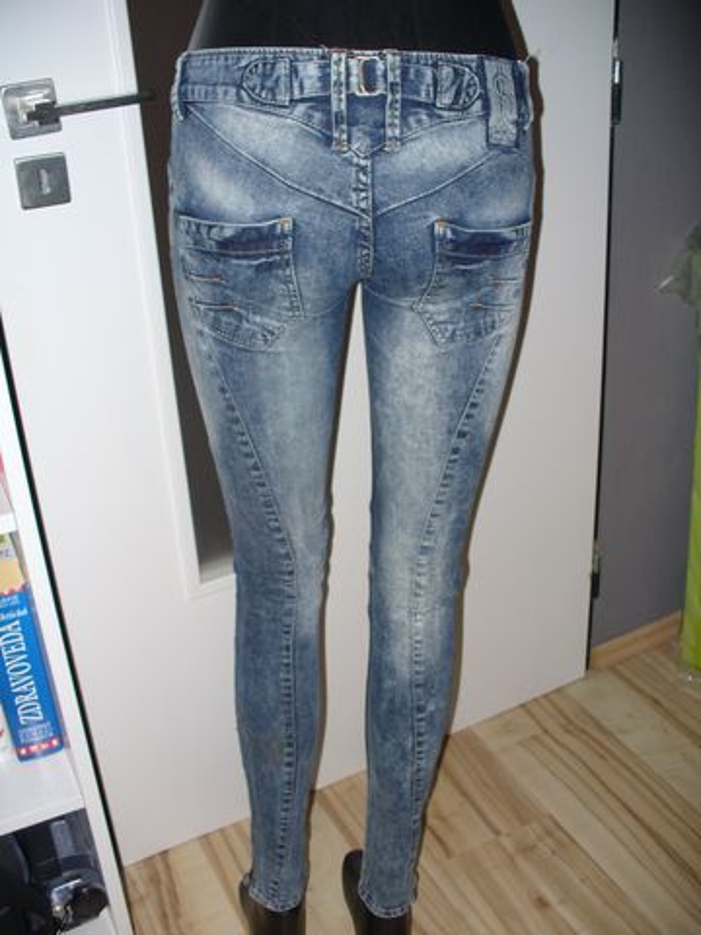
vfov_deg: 50.1
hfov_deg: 38.7
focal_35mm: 37
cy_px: 468
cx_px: 350
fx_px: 999
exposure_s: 1/30
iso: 100
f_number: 2.8
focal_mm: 6.1
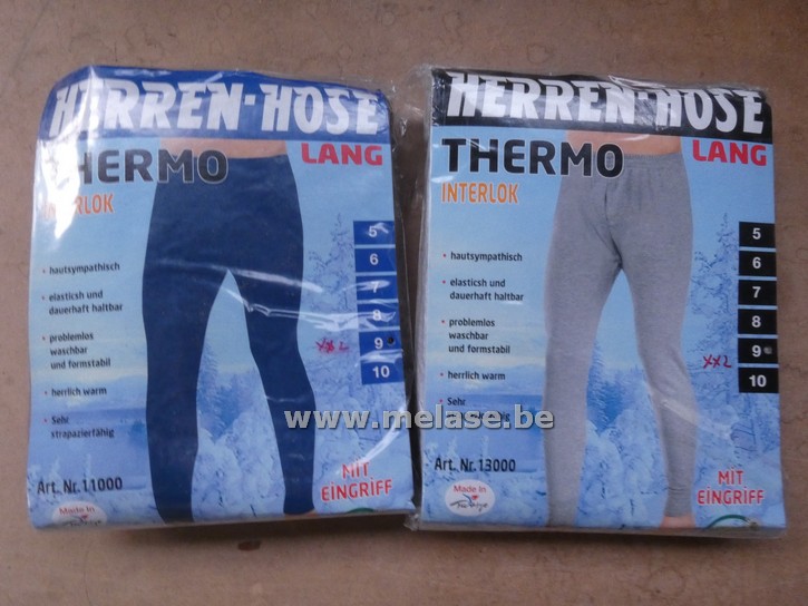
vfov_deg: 66.0
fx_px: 467
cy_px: 303
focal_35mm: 20
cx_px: 404
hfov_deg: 81.7
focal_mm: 3.6
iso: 640
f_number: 8
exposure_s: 1/60
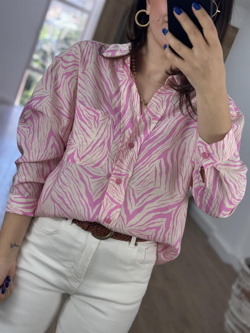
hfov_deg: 30.3
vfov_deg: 39.7
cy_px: 166
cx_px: 125
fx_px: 462
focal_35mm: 48
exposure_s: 1/376
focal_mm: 6.86
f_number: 1.78
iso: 80
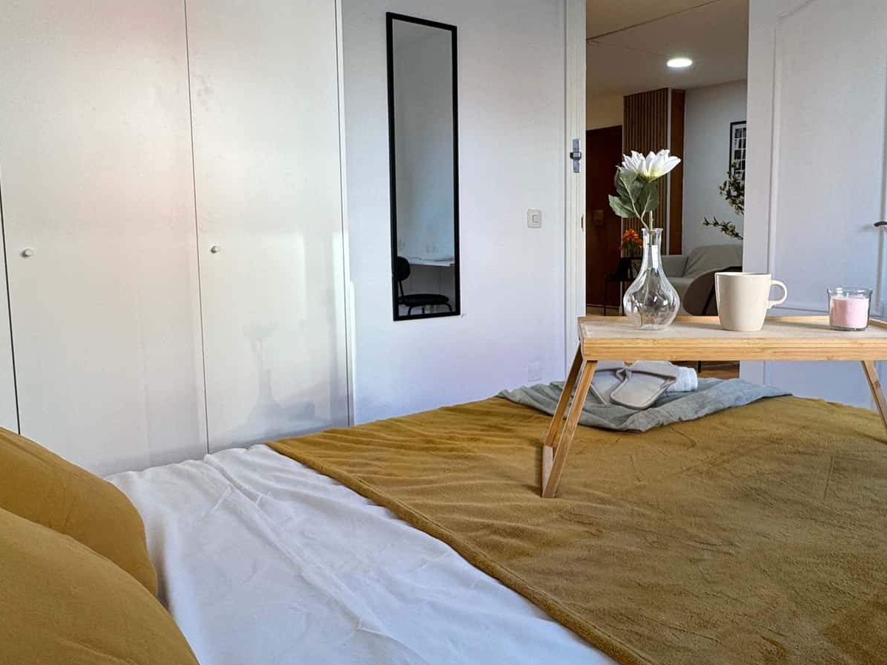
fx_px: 717
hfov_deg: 62.6
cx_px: 551
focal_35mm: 28
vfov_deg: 49.7
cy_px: 304
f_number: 2.2
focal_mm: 2.22
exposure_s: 1/100
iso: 64
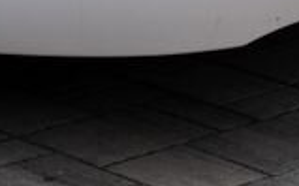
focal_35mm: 283
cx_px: -113
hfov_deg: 7.3
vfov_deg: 4.5
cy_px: -311
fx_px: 2304
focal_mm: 43
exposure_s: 1/100
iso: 100
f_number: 4
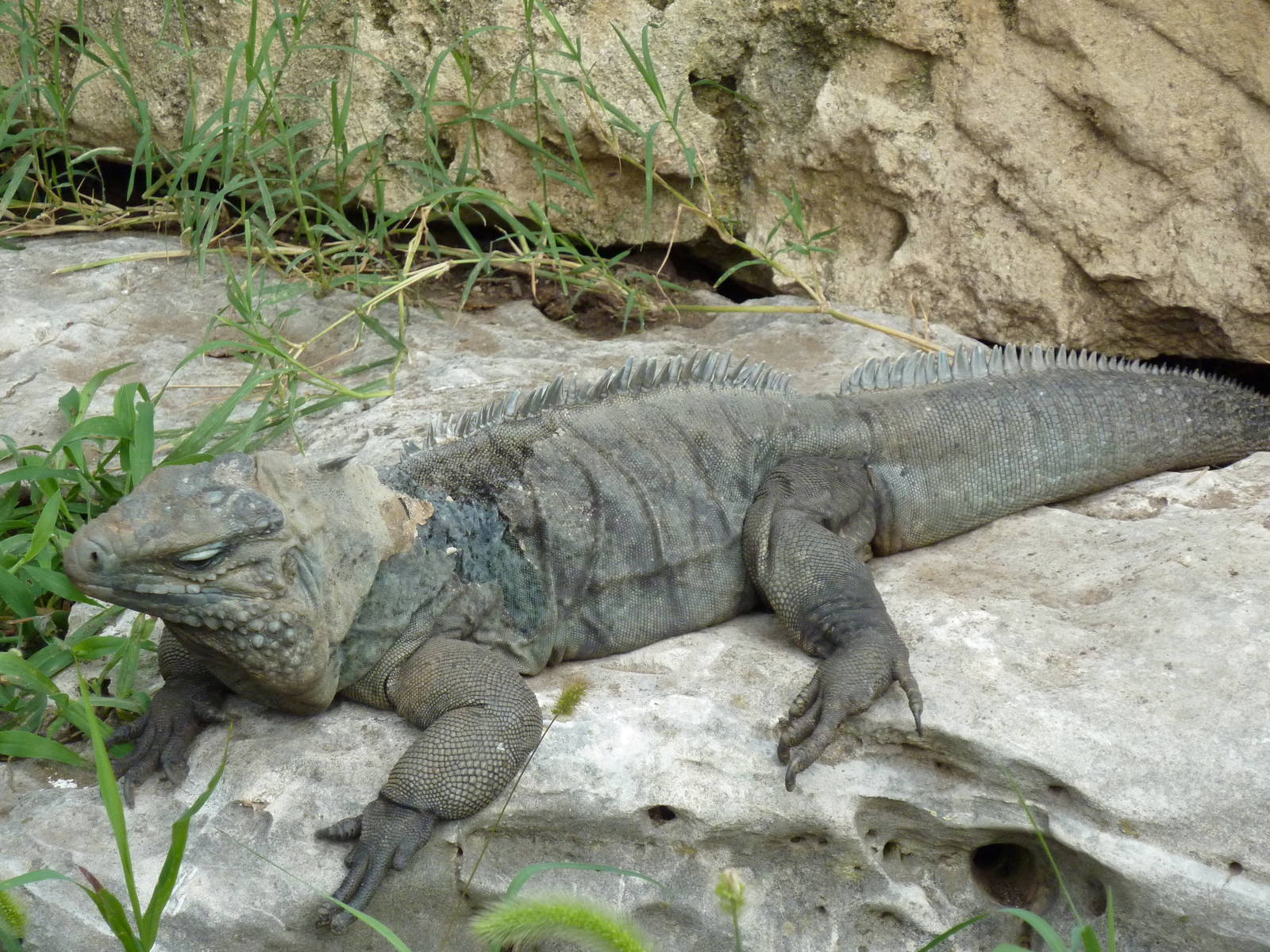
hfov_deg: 11.7
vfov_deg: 8.8
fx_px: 6200
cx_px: 635
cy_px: 476
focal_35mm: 169
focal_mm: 27.8
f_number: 4.5
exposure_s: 1/500
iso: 250
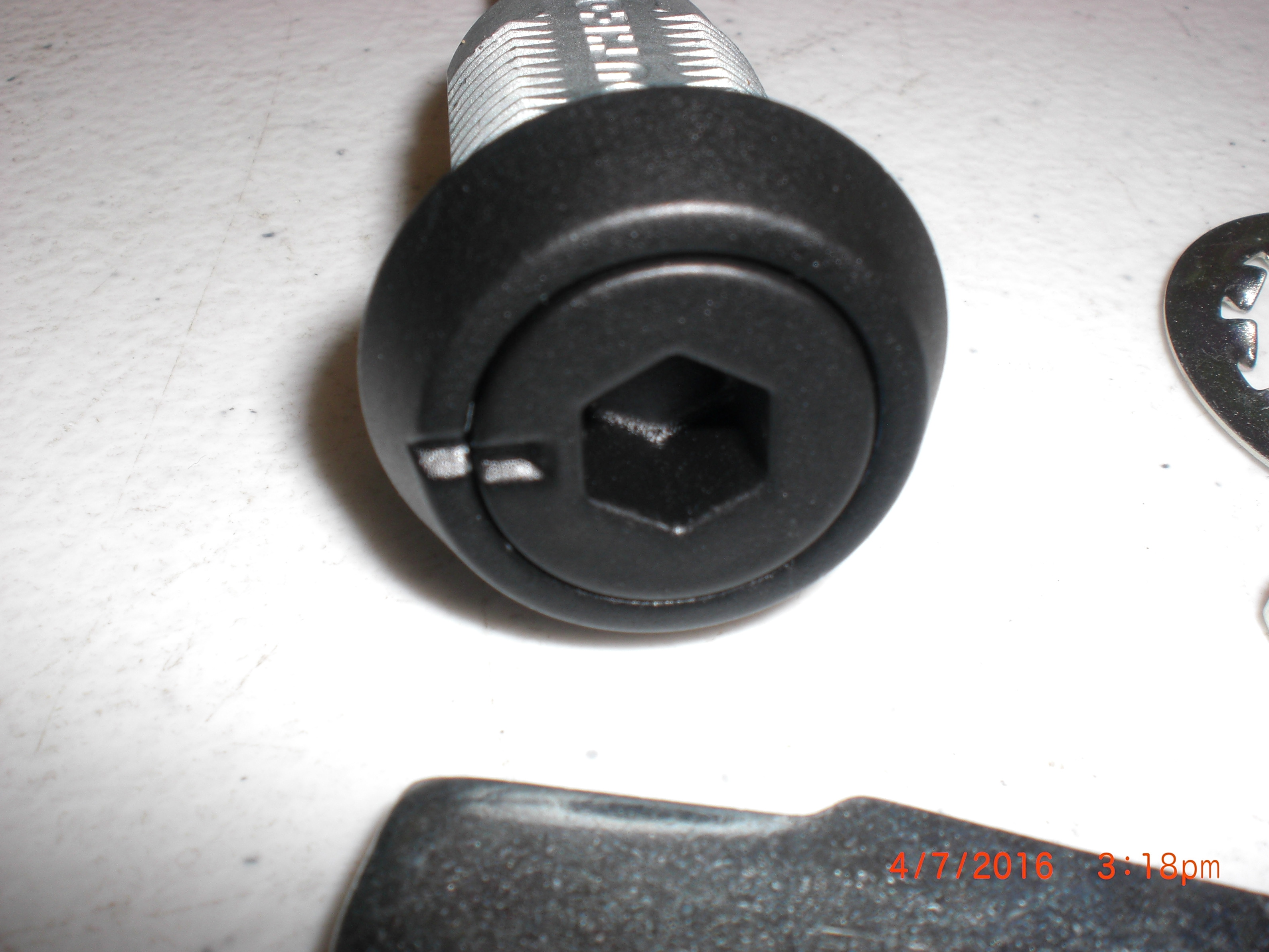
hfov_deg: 47.9
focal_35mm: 39
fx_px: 1430
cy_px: 478
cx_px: 648
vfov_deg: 36.8
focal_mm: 6.3
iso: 64
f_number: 5.6
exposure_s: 1/60
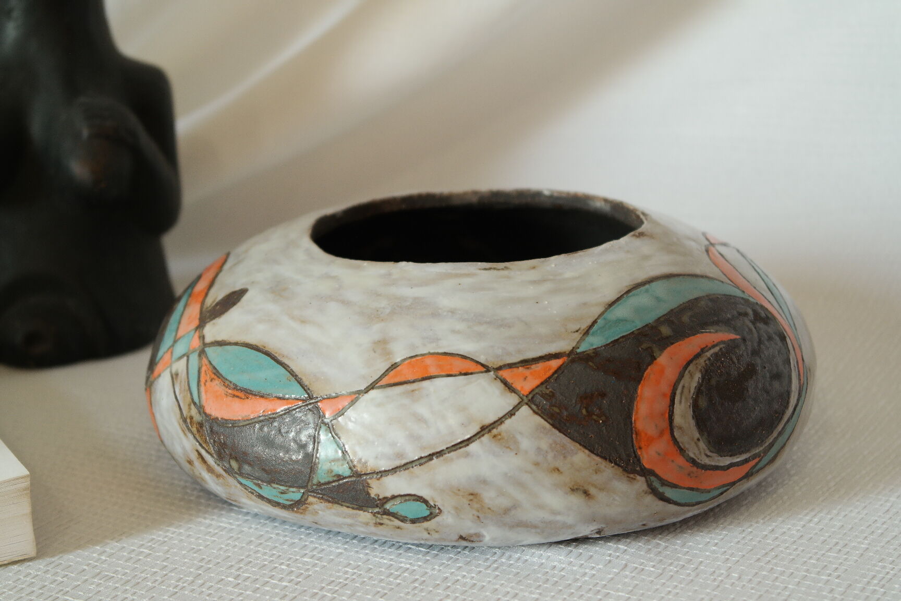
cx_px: 450
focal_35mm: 77
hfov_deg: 26.3
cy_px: 300
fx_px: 1927
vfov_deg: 17.7
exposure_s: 1/30
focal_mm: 50
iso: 400
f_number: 6.3
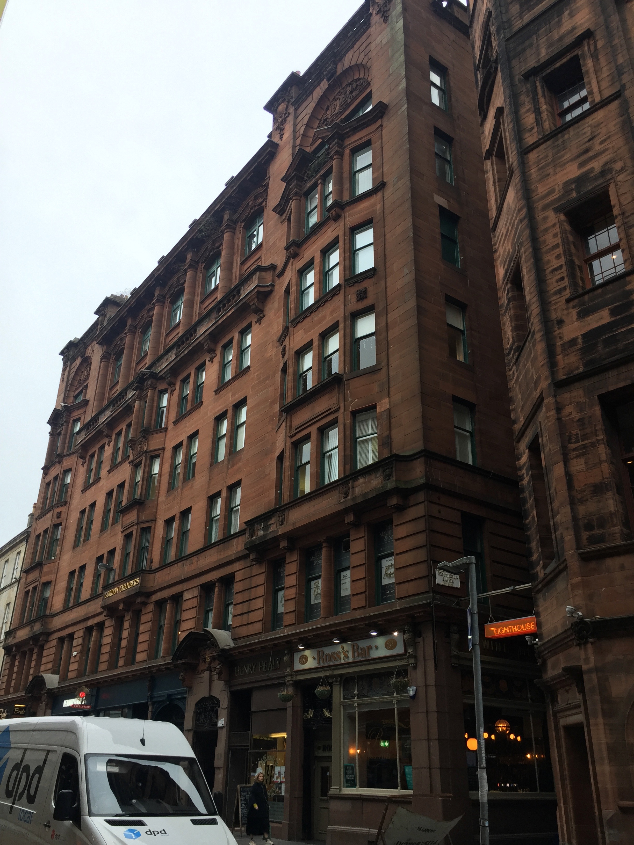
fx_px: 708
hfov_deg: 48.2
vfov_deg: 61.7
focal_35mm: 29
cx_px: 317
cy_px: 422
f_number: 2.2
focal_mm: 4.15
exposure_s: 1/100
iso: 40
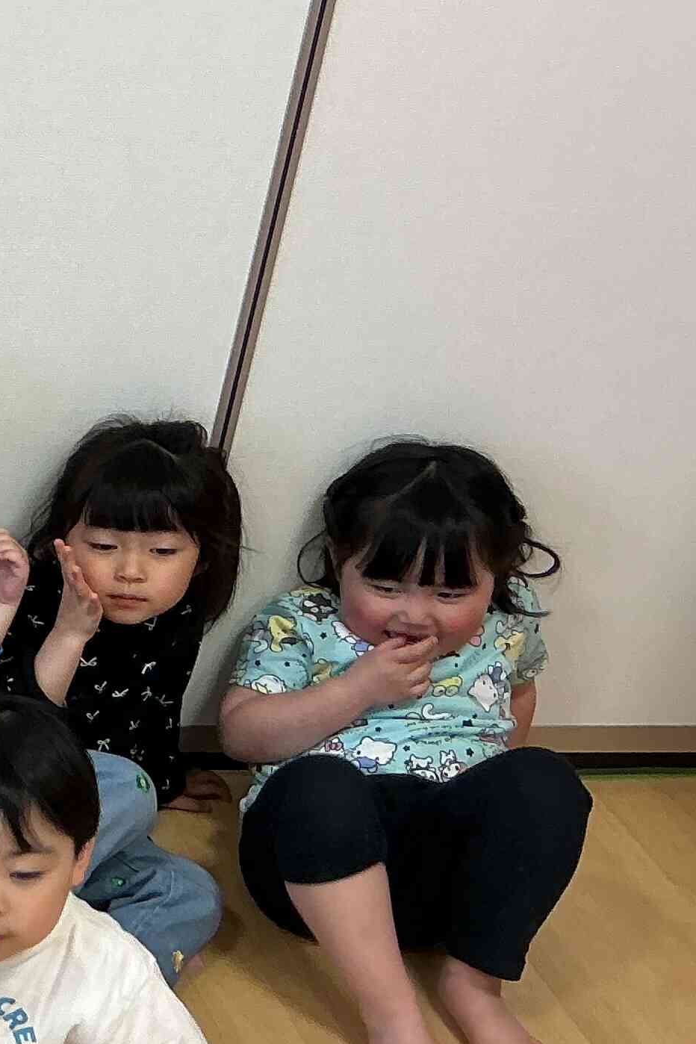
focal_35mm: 87
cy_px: 627
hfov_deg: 13.1
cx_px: -785
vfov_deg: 23.3
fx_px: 2523
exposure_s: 1/60
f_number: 1.8
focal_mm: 3
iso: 32
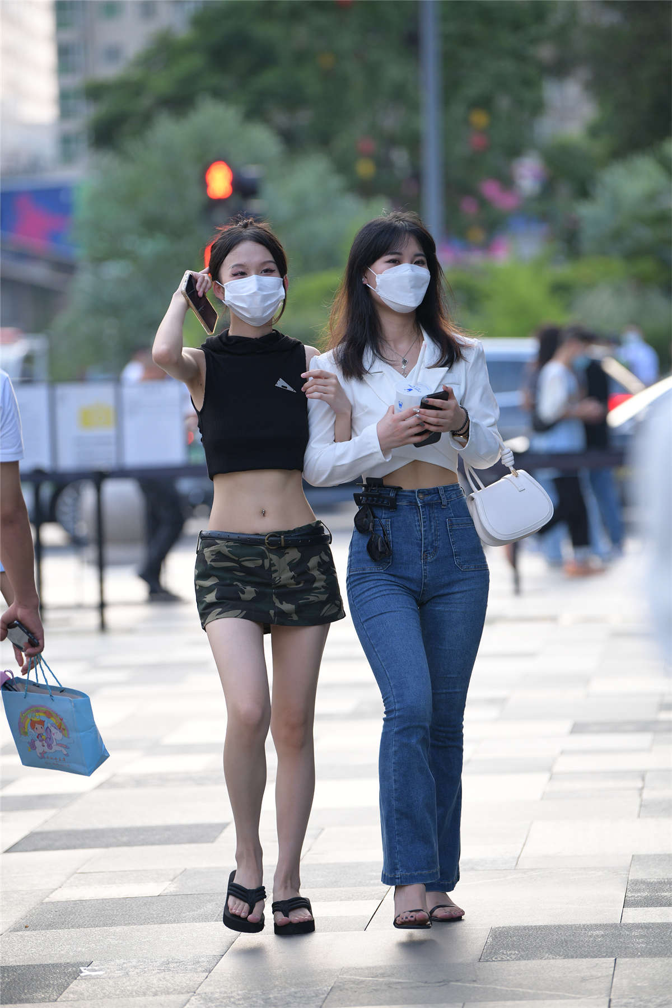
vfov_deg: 12.8
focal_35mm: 160
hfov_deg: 8.6
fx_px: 4480
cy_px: 504
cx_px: 336
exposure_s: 1/640
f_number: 3.2
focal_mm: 160
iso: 640
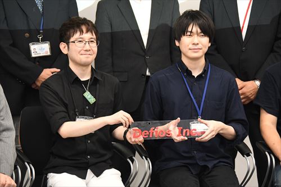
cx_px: 140
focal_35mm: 180
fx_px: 1404
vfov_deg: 7.6
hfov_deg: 11.4
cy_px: 94
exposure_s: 1/250
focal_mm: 120
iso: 3600
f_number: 5.6
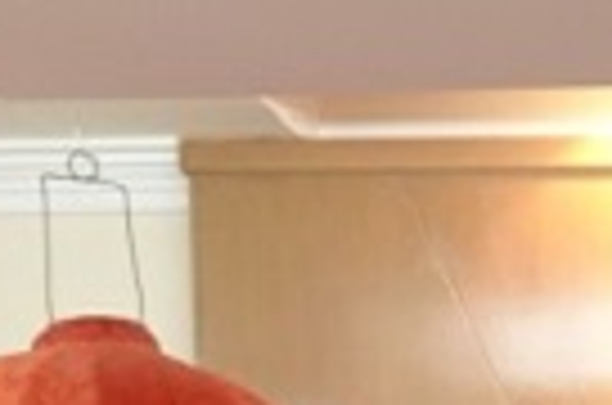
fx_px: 3002
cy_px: 1456
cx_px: 1107
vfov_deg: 6.6
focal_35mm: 177
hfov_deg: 10.9
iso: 320
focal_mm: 8.82
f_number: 2.5
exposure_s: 1/30
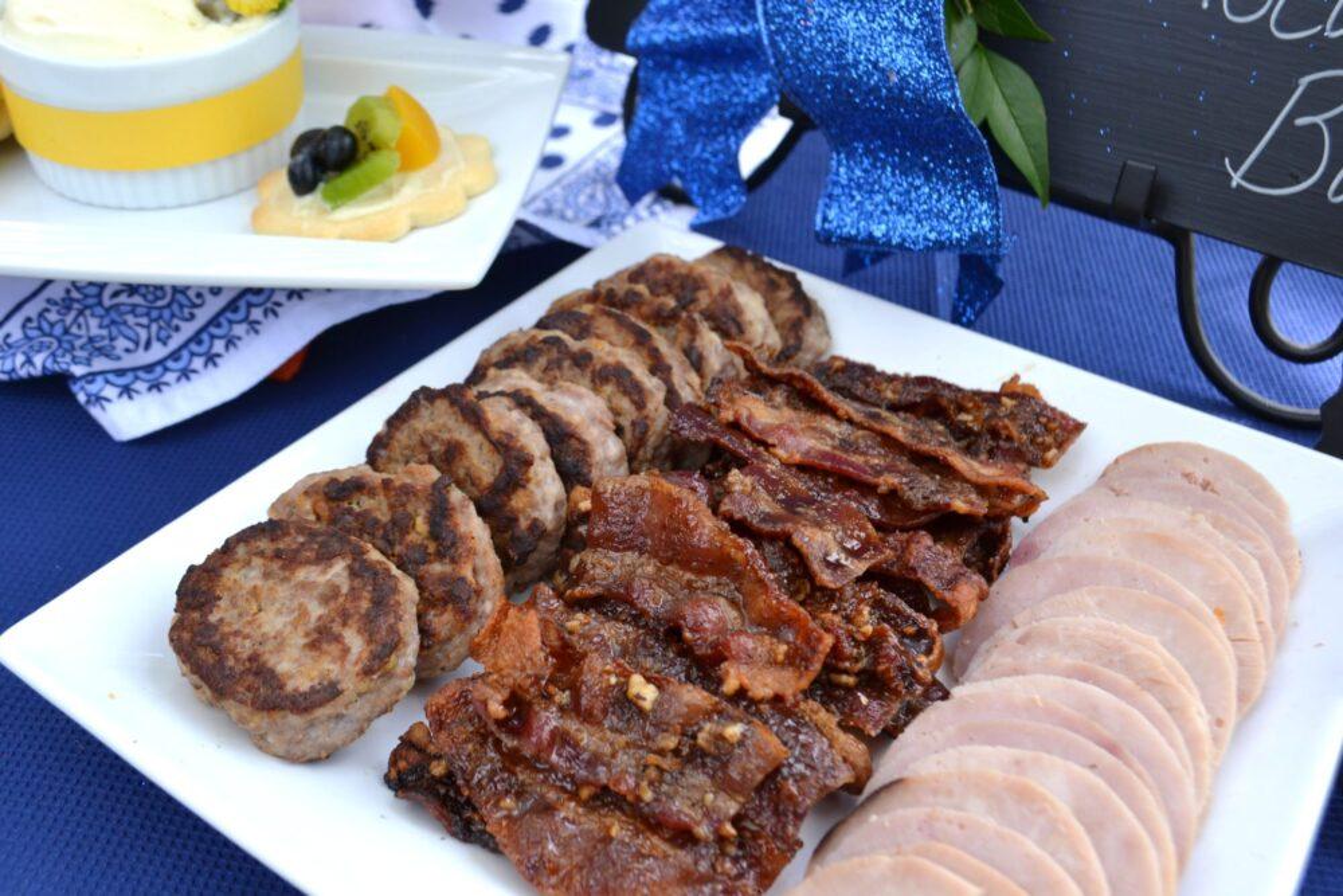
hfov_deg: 53.1
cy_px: 448
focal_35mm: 36
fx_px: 1343
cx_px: 672
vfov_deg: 36.9
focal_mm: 24
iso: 200
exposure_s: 1/125
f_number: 5.6
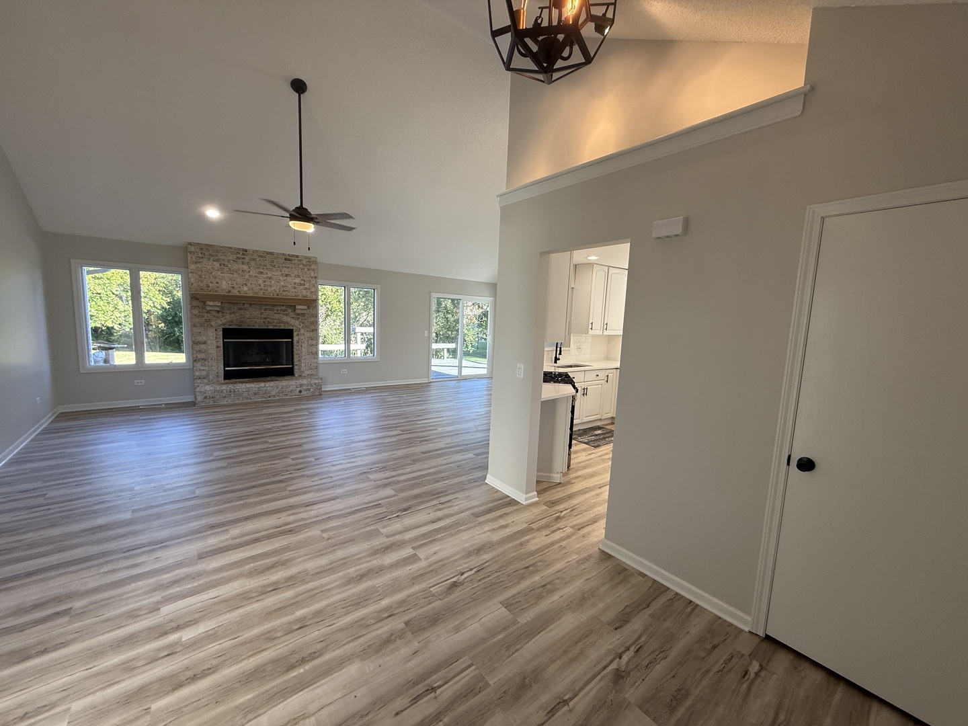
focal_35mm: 14
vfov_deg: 85.7
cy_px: 363
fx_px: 391
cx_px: 484
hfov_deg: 102.1
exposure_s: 1/120
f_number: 2.2
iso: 100
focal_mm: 2.22
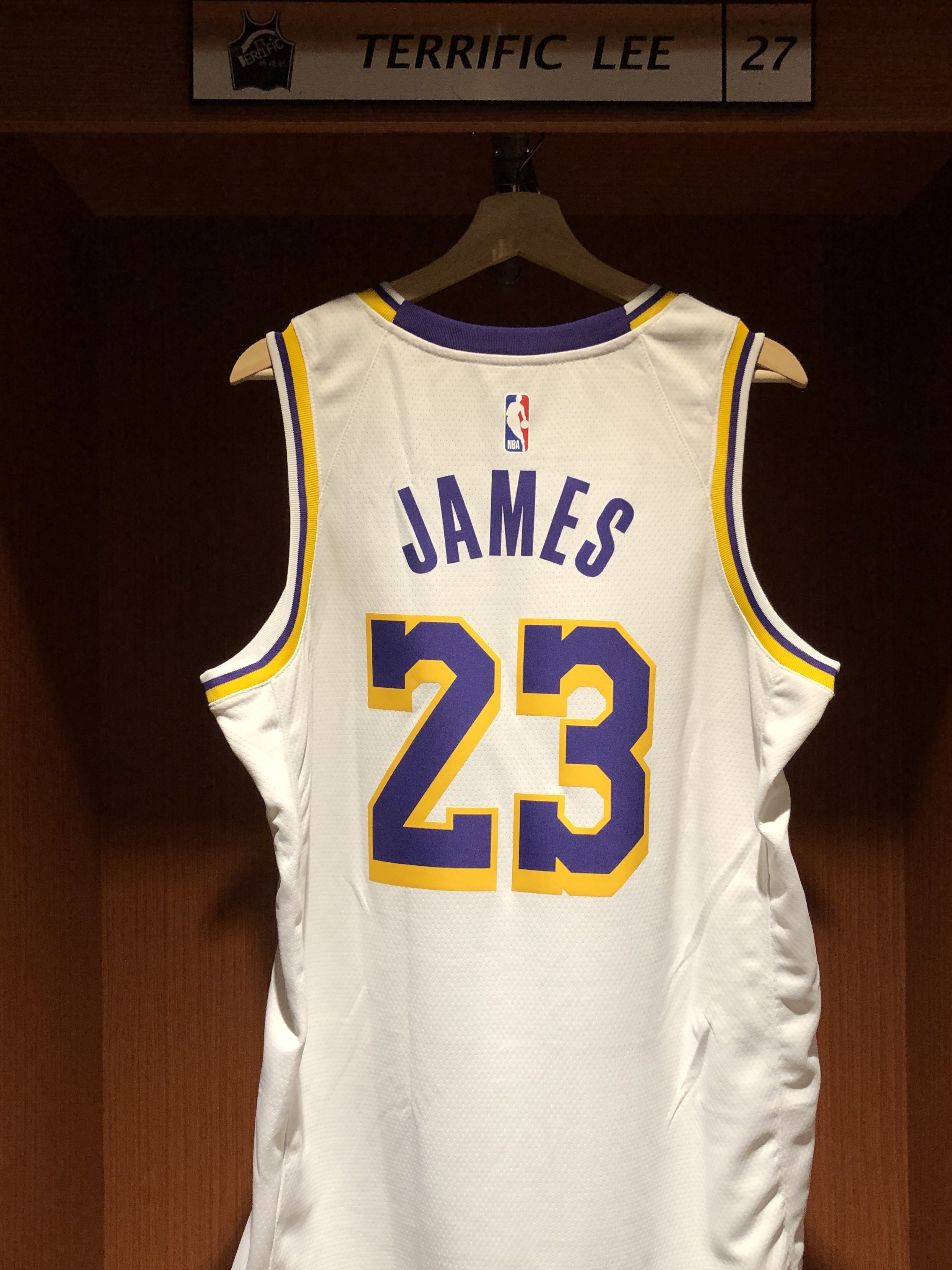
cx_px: 505
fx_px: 1247
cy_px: 655
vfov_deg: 53.9
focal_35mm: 34
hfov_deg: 41.8
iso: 25
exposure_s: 1/30
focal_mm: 3.99
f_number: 1.8
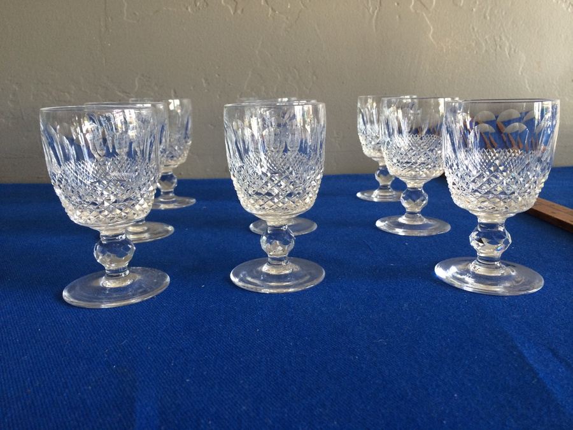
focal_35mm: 30
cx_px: 286
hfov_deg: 60.0
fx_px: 497
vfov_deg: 46.8
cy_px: 215
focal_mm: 4.12
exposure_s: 1/30
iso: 50
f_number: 2.2
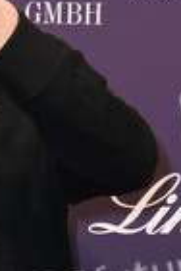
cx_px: -50
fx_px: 1667
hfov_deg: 6.2
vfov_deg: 9.3
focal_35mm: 221
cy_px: 204
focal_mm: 78
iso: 500
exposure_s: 1/200
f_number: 6.3
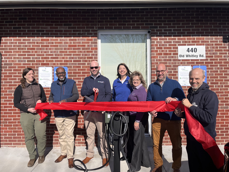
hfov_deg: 67.3
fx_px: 172
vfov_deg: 53.1
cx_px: 114
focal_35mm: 26
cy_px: 86
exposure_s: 1/5076
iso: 50
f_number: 1.6
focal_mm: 5.1
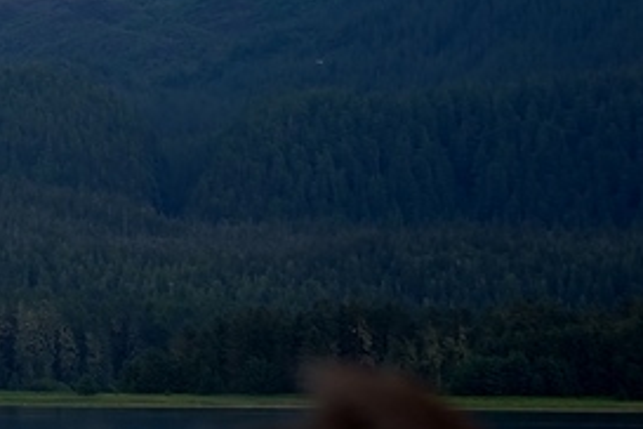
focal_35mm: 431
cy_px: -568
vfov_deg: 3.2
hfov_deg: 4.7
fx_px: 7698
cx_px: -758
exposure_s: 1/320
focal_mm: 92
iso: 100
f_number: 9
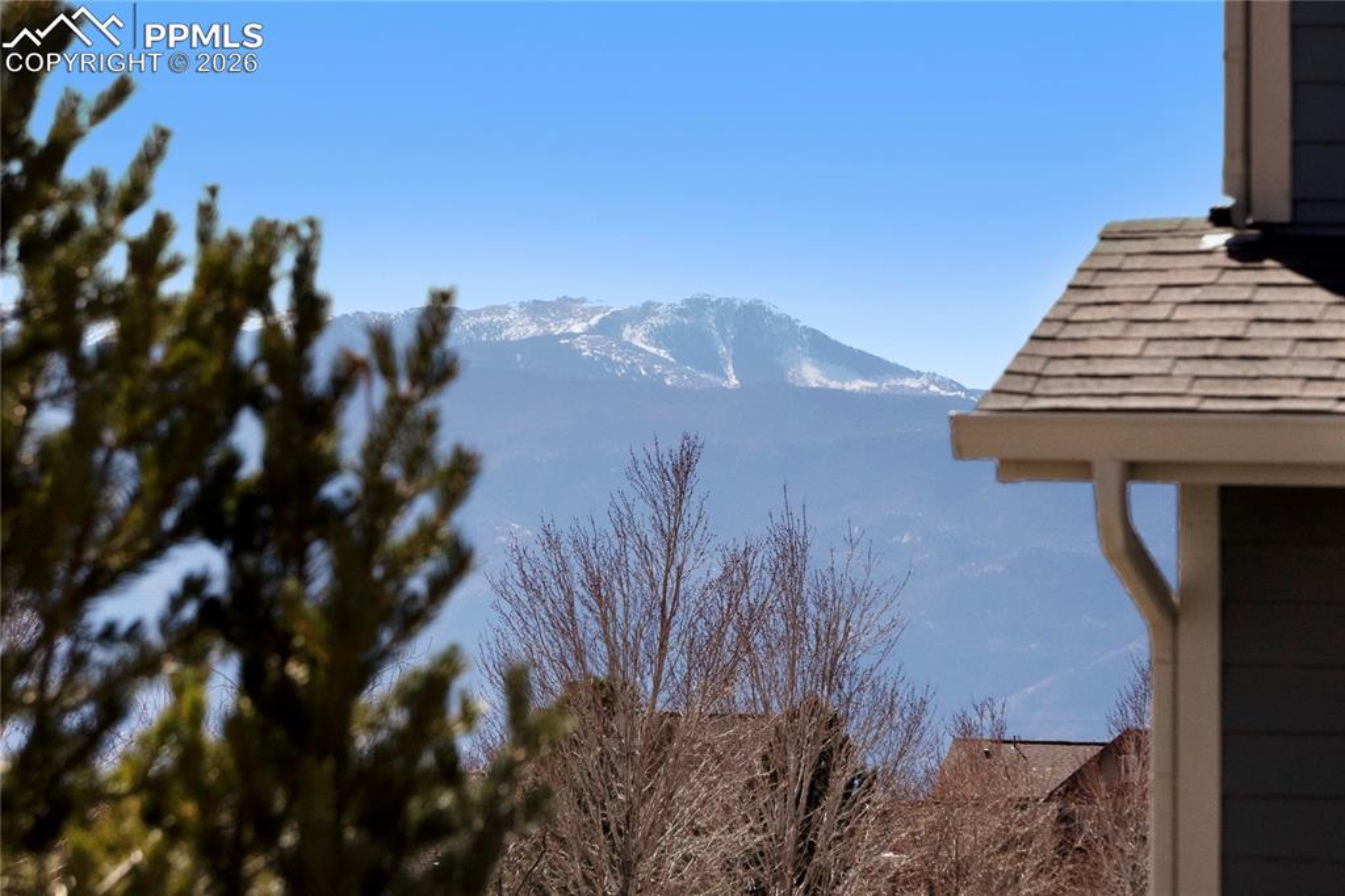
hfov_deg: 8.8
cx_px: 672
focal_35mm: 234
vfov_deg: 5.9
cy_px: 448
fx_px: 8739
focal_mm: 156
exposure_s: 1/3200
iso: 1000
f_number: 11
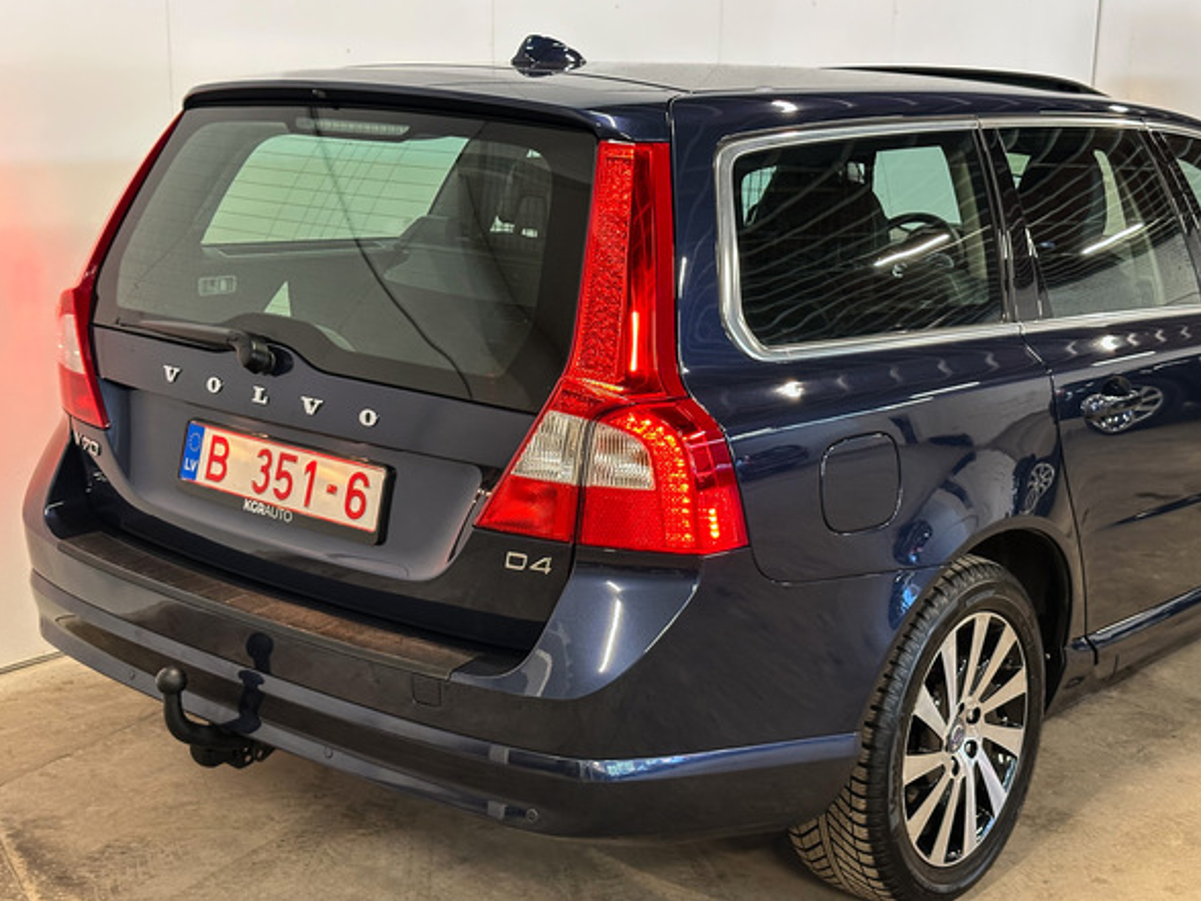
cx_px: 600
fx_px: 1700
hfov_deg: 38.9
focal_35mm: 49
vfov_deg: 29.7
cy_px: 452
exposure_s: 1/38
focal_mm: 6.86
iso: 320
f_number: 1.78
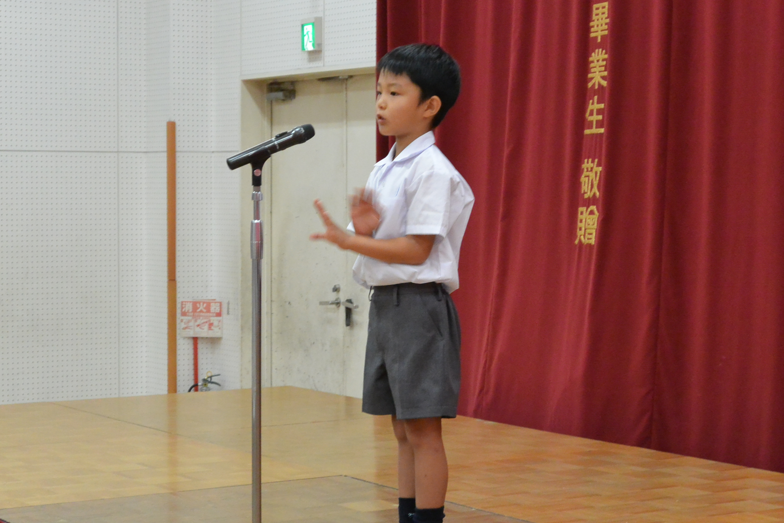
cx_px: 380
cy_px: 275
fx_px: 1895
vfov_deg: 15.7
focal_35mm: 87
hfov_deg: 23.4
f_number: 5.6
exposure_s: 1/60
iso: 1100
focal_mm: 27.5
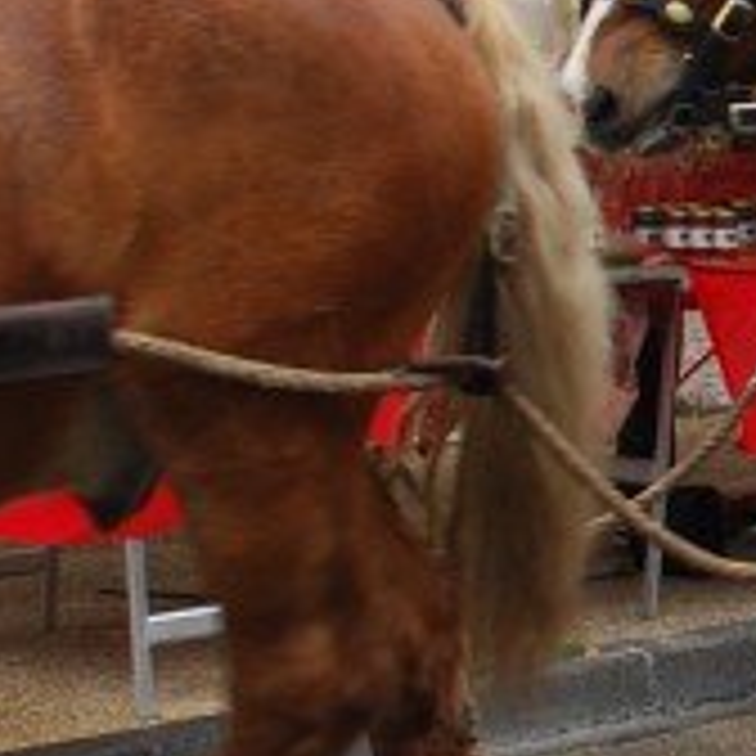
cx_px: 1892
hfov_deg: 9.4
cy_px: 94
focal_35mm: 163
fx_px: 4028
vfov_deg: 10.7
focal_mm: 24
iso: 140
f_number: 5.6
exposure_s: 1/125
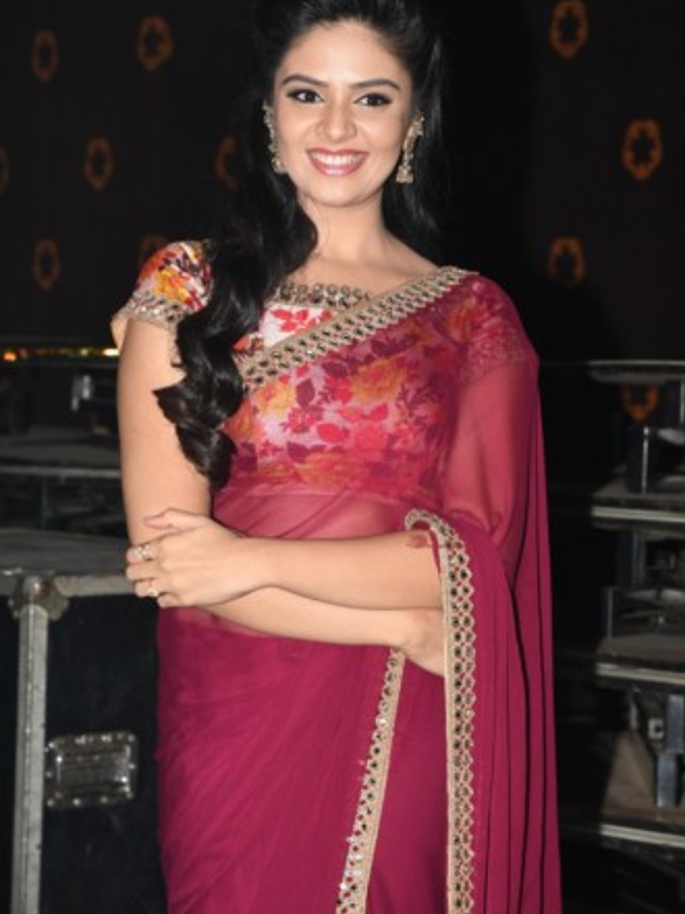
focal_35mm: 131
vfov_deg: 15.0
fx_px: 3456
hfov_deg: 11.3
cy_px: 397
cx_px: 344
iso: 320
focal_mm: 80
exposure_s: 1/60
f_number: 5.6
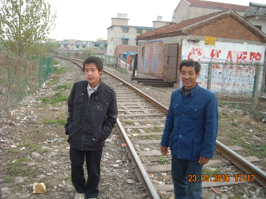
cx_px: 133
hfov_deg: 52.6
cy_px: 100
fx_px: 269
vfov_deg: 40.7
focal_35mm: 35
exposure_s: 1/168
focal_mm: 5.7
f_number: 2.8
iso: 64
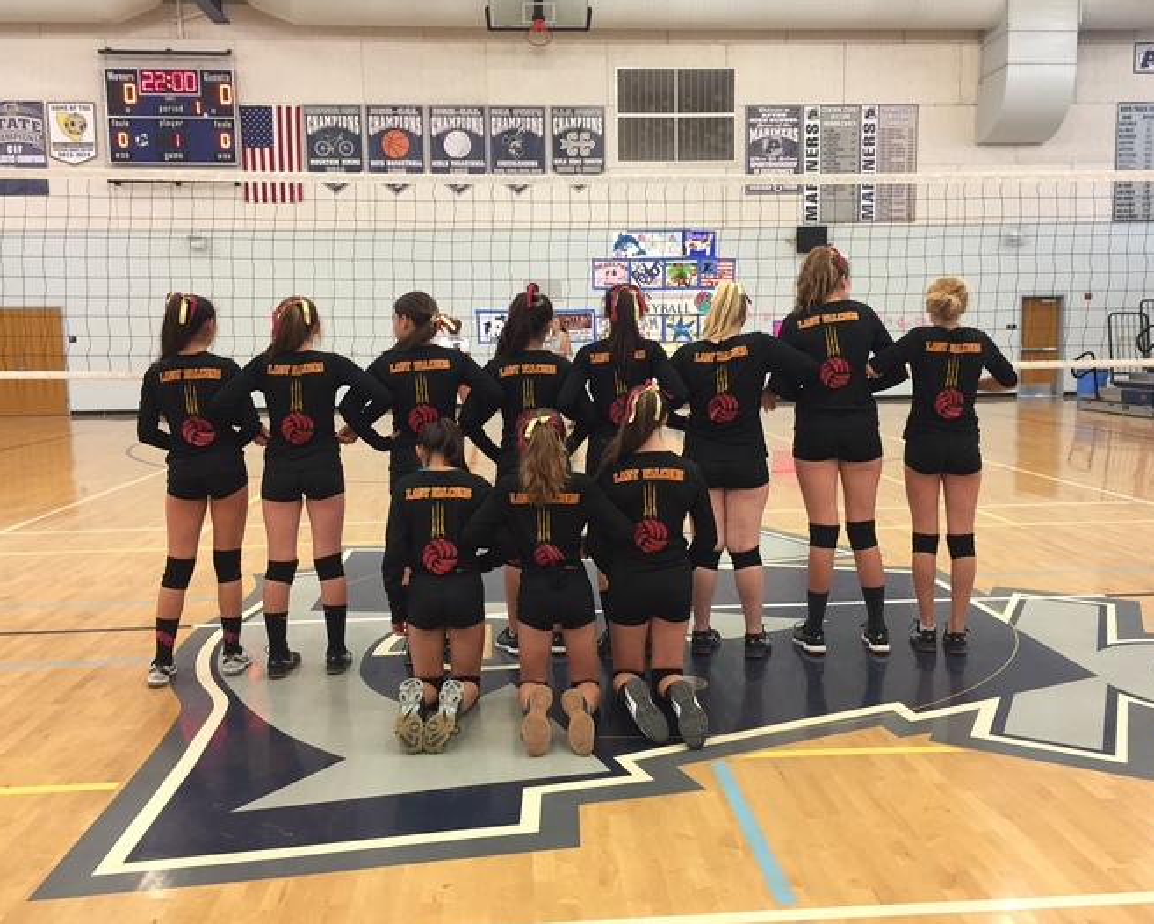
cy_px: 457
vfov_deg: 47.1
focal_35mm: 31
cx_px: 599
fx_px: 1059
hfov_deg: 57.1
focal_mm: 4.15
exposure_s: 1/30
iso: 100
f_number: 2.2
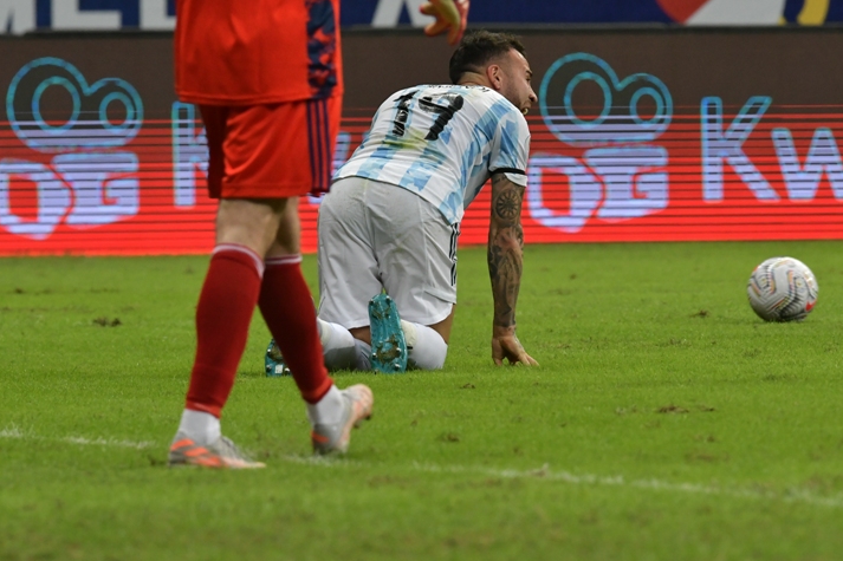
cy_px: 256
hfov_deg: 3.1
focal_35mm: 673
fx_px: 15755
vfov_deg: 2.0
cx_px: 449
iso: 3200
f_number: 8
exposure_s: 1/500
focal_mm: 400
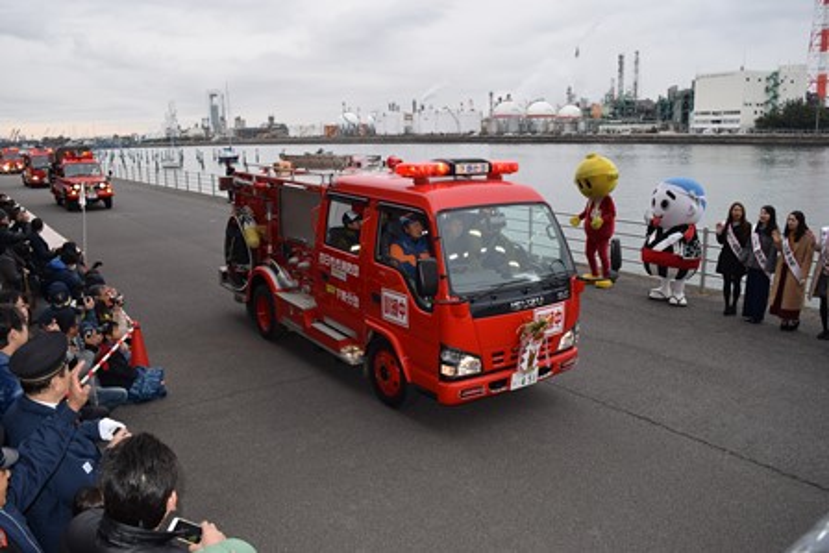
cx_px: 414
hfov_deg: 67.4
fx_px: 622
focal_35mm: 27
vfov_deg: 48.0
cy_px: 276
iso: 200
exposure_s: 1/125
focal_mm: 18
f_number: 5.6
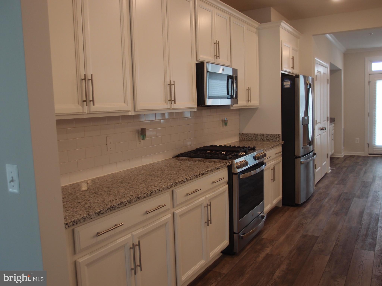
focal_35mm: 30
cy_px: 143
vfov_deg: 46.8
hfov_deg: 60.0
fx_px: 331
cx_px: 191
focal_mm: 6.48
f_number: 1.9
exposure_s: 1/60
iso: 100
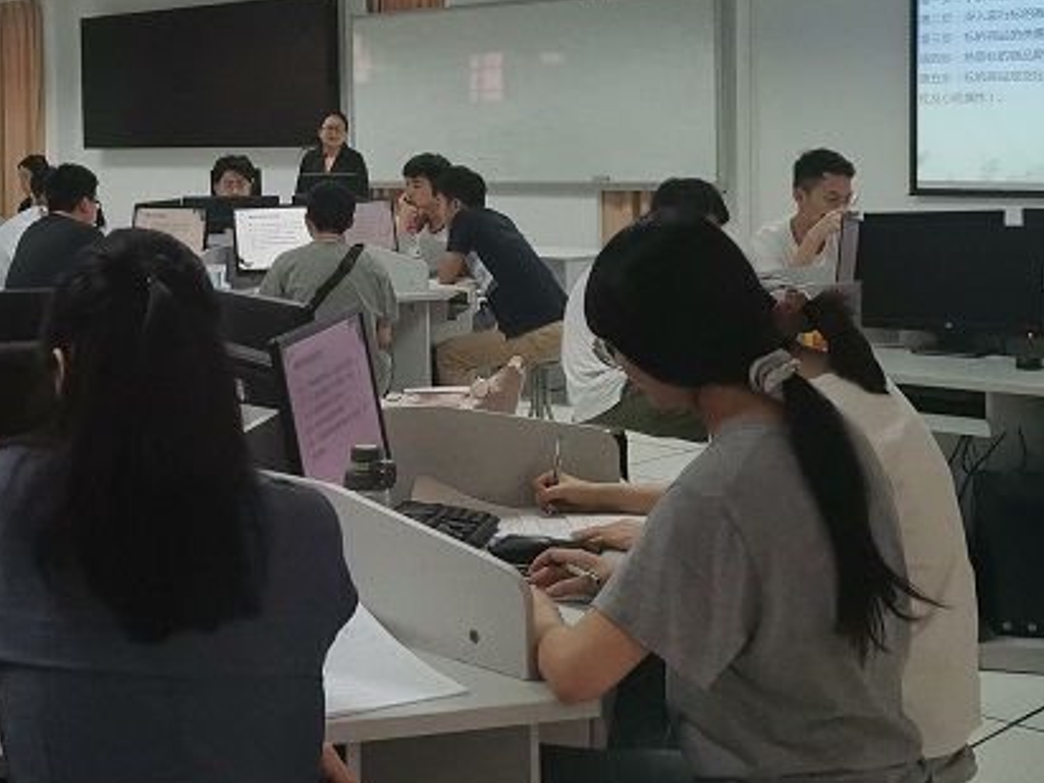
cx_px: 198
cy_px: 194
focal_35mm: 57
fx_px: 1719
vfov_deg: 25.3
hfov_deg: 32.8
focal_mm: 4.75
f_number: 2.4
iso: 250
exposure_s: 1/100
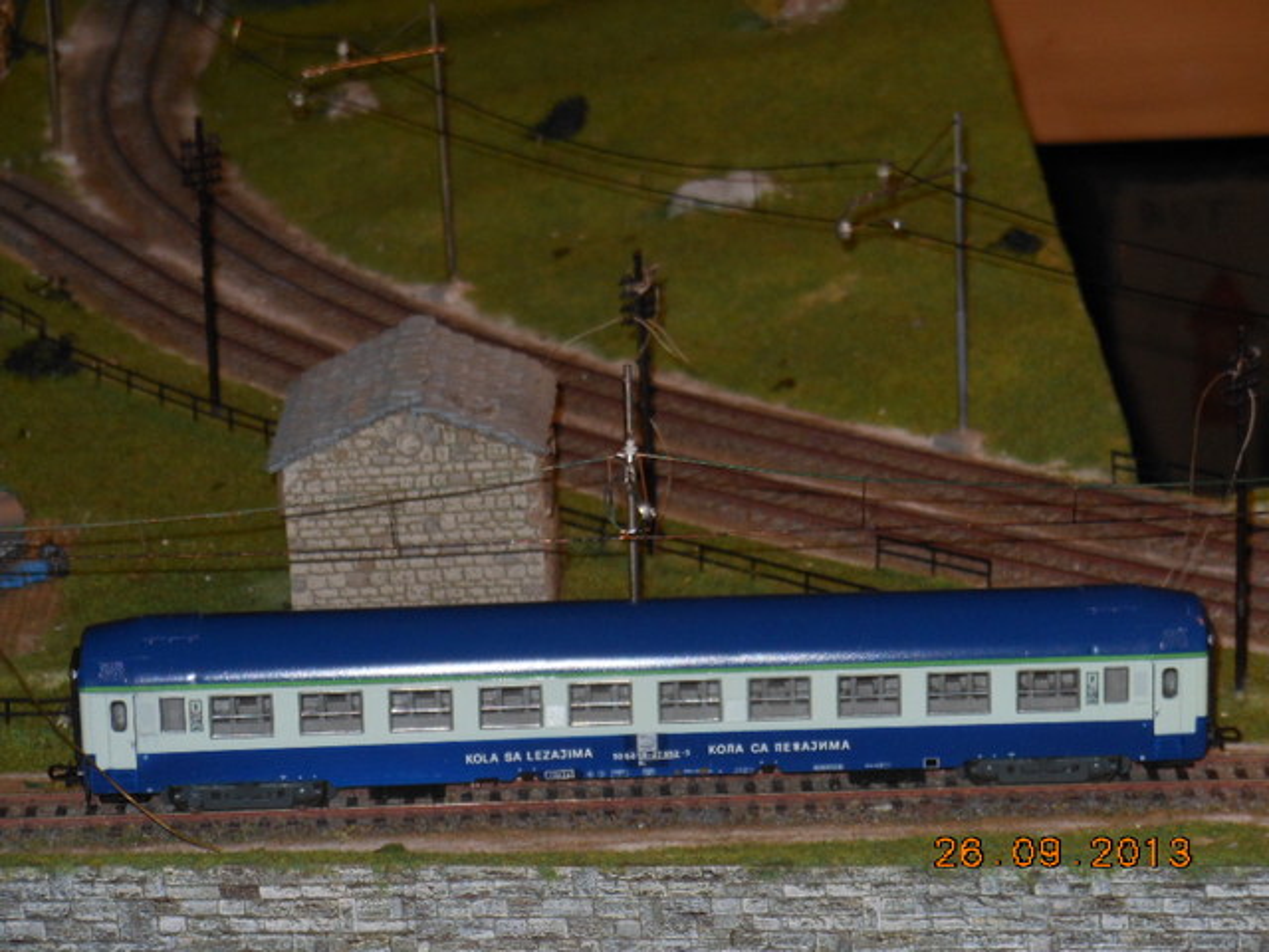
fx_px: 5352
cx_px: 634
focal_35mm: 146
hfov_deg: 13.5
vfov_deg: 10.2
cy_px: 476
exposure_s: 1/60
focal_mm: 26.1
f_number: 5.2
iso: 200
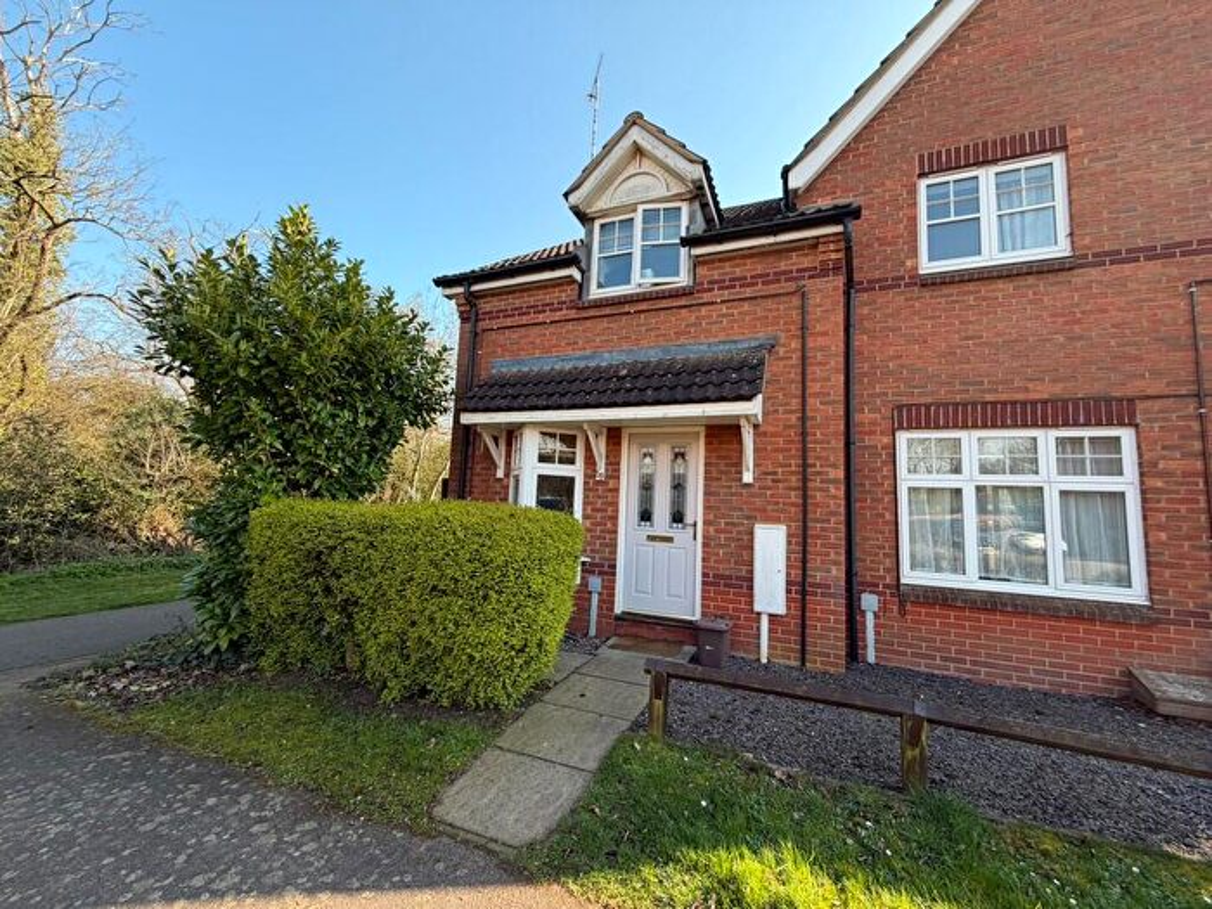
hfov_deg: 102.1
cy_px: 454
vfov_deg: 85.7
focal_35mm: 14
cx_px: 606
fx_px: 490
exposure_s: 1/331
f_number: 2.2
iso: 50
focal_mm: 2.22
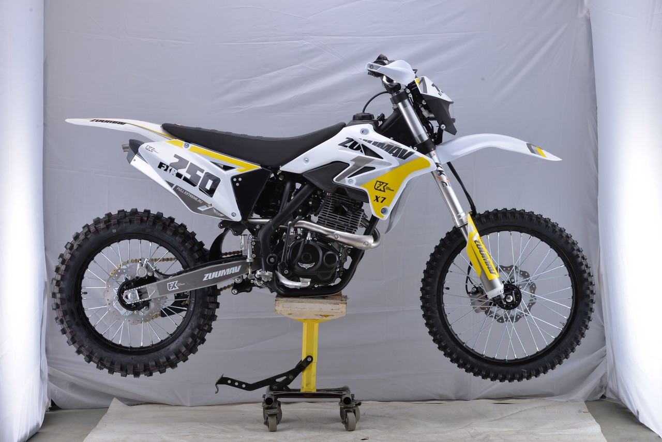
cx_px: 331
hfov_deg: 19.5
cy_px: 221
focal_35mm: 105
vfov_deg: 13.0
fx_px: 1931
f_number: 13
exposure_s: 1/160
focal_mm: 105
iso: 100
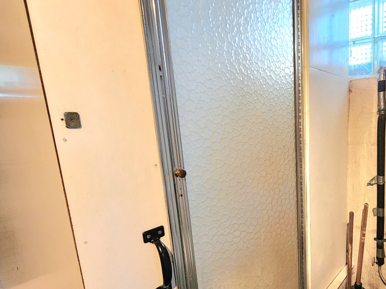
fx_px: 234
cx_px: 309
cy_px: 166
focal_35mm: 21
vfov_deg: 63.1
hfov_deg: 71.1
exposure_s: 1/40
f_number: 2.2
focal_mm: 2.2
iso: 320
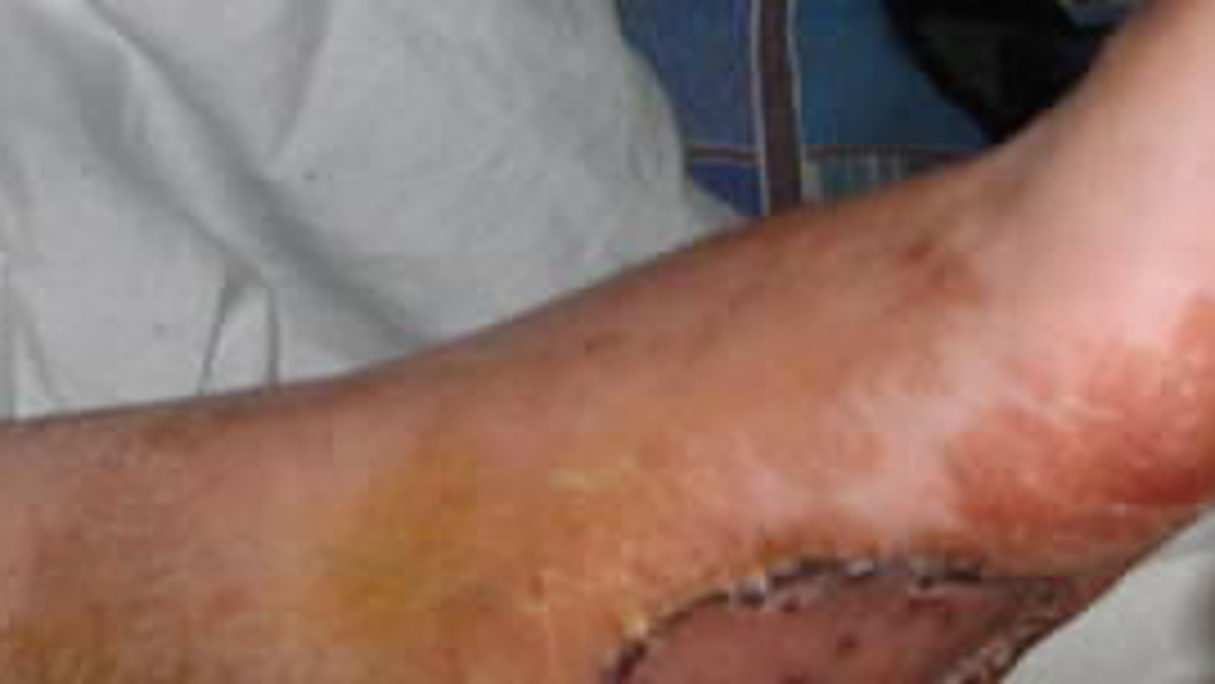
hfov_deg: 23.1
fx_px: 2965
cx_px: 747
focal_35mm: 92
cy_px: 364
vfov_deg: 13.2
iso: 100
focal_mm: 7.8
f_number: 2.8
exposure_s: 1/30
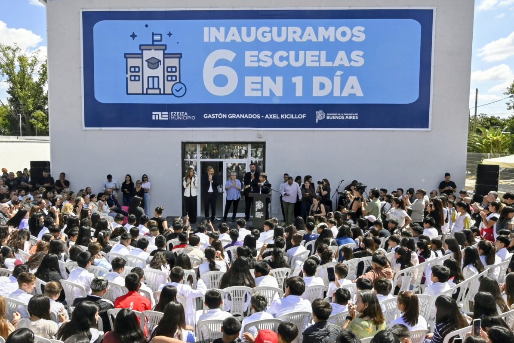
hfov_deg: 61.8
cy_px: 190
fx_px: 428
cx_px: 233
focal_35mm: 30
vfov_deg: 43.6
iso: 320
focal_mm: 14
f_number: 8
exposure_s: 1/640
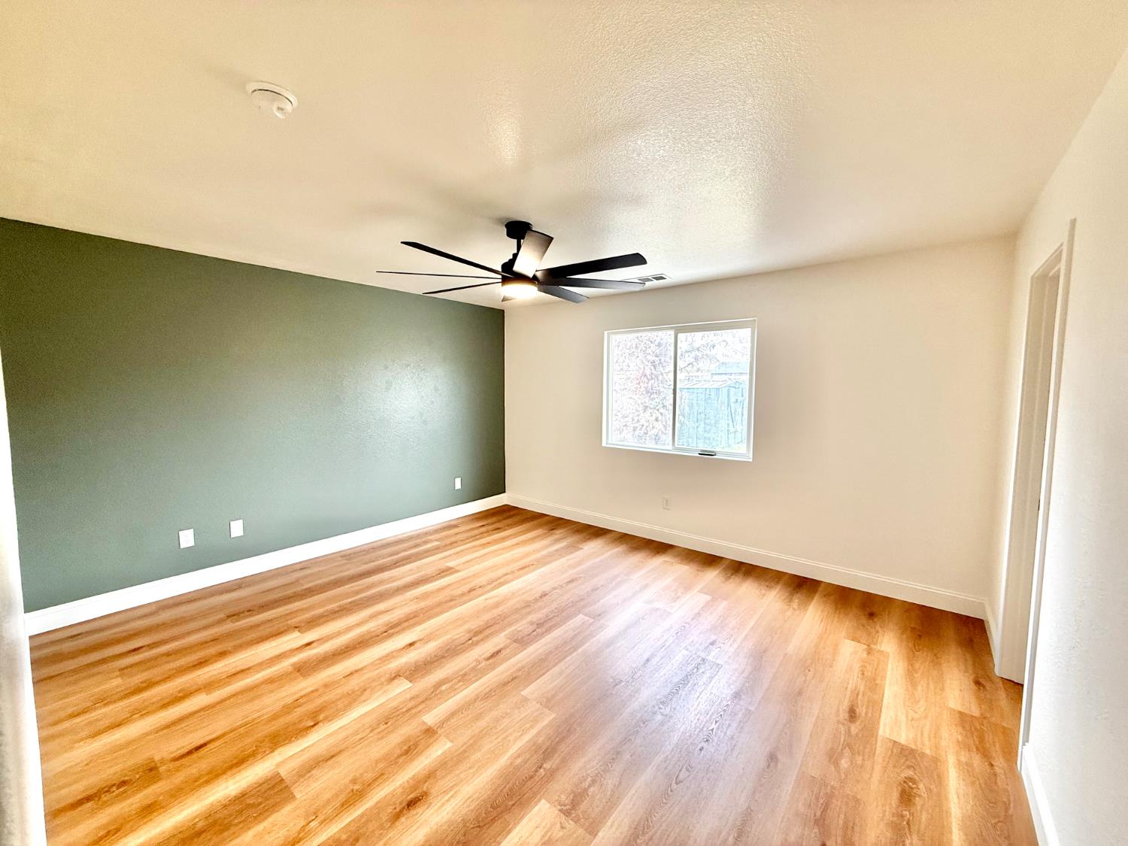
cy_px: 423
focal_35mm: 14
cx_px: 564
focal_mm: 2.22
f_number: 2.2
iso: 160
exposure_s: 1/120
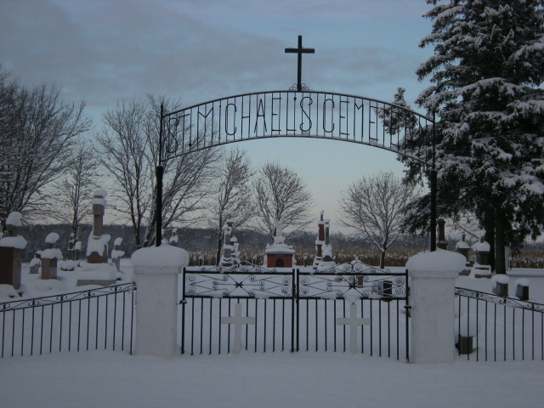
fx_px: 1084
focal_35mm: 69
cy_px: 204
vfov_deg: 21.3
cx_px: 272
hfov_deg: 28.2
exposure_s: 1/152
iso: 64
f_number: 4.4
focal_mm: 11.5
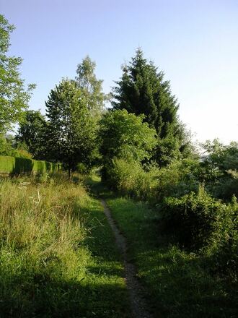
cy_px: 159
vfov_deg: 49.0
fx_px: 348
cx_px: 119
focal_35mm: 38
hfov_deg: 37.7
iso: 100
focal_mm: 5.8
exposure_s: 1/409
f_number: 2.8
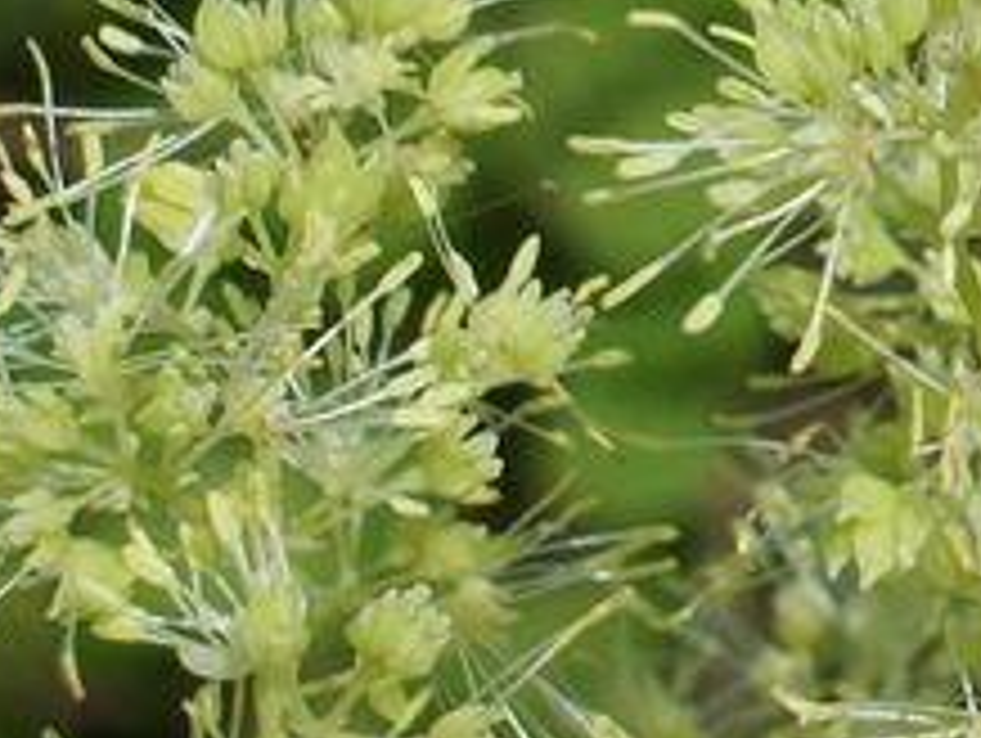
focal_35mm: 182
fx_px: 5163
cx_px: 1310
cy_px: -76
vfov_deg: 8.1
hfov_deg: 10.6
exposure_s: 1/500
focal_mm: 10.2
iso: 50
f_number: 5.6
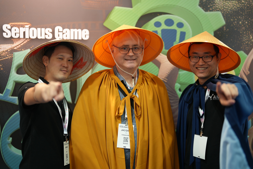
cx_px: 126
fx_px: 352
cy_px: 84
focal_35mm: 50
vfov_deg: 27.0
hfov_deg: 39.6
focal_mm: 50
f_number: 1.4
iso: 250
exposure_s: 1/60
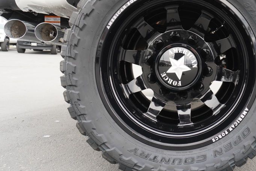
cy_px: 64
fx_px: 256
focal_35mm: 36
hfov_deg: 51.6
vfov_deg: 36.7
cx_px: 180
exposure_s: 1/60
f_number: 4
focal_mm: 16
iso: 320
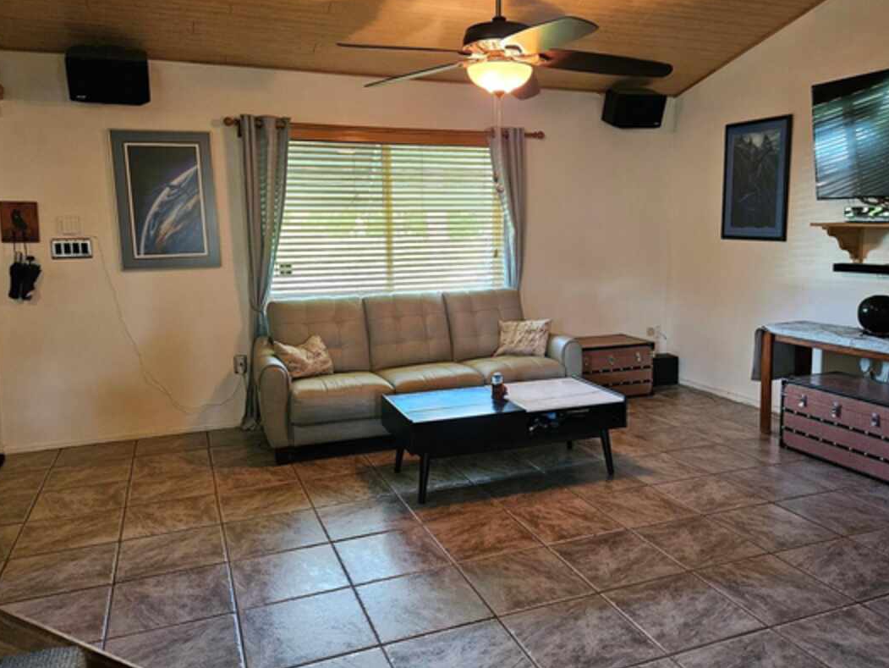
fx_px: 719
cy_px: 304
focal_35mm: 28
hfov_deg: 63.3
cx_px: 491
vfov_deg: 49.7
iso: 1000
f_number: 1.8
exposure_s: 1/120
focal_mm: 5.4
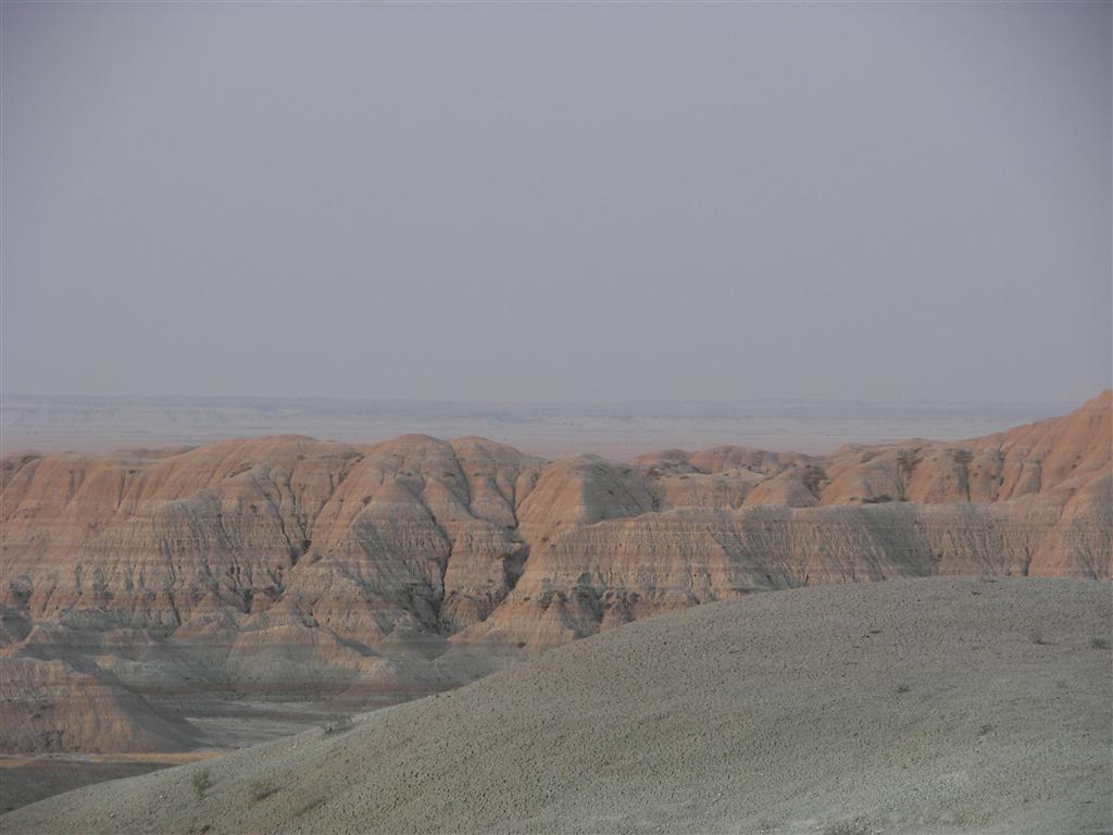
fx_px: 6656
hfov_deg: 9.6
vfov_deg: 7.2
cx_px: 556
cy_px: 418
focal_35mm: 207
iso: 64
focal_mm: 34.4
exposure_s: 1/125
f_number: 3.6
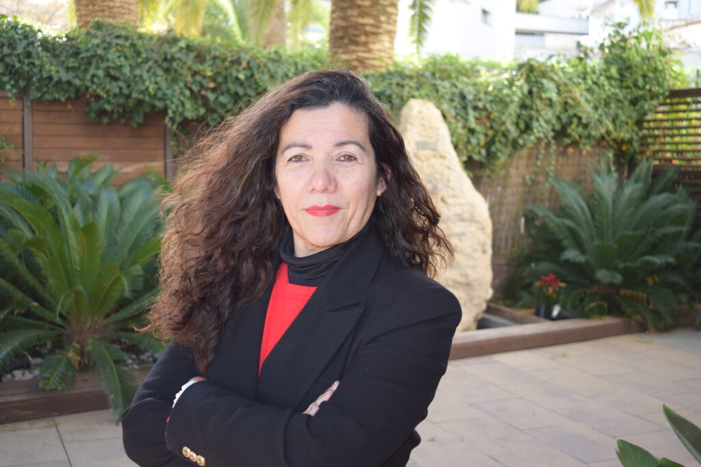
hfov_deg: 41.1
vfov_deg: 28.1
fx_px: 935
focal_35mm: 48
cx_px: 350
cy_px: 234
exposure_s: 1/60
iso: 180
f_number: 4.5
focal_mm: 32
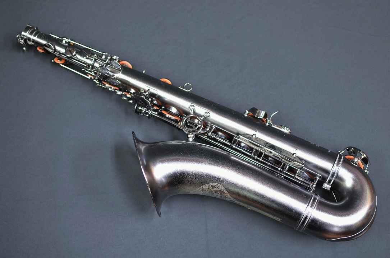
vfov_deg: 25.6
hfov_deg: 37.9
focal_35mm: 52
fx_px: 568
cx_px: 195
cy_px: 129
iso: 800
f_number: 2.8
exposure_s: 1/30
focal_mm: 35
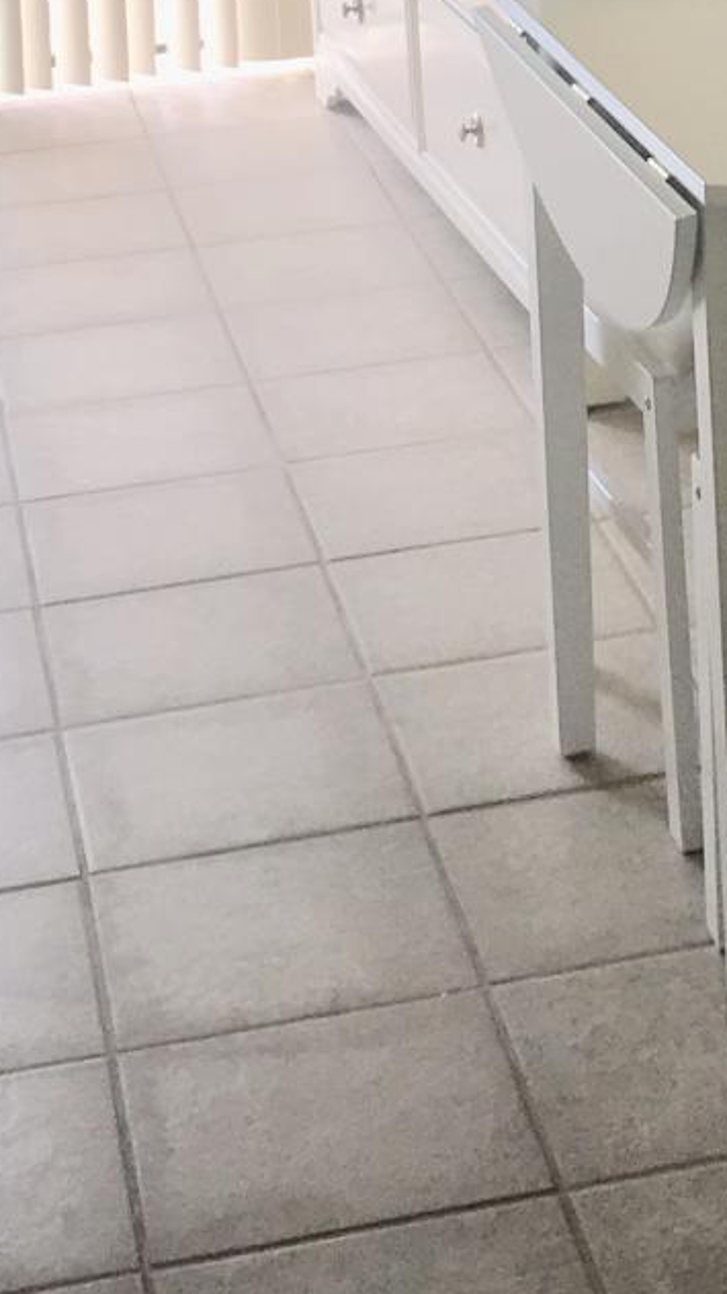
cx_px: 768
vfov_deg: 19.4
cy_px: -489
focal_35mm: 100
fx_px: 3431
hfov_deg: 11.9
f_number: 2.2
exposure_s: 1/127
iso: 25
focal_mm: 4.15
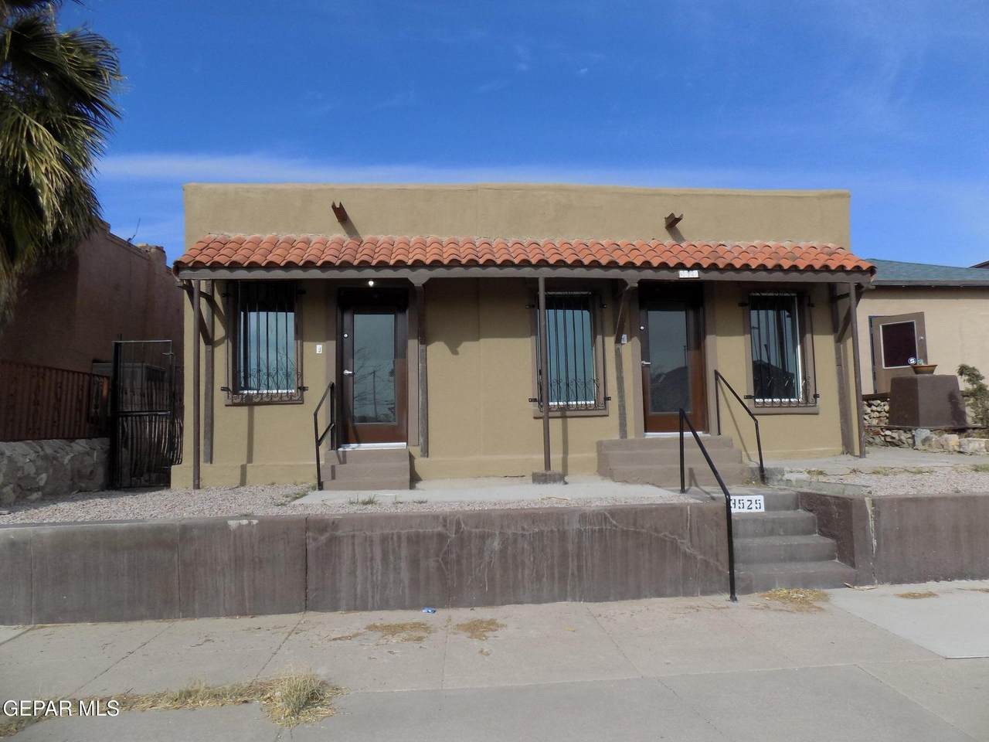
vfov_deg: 58.9
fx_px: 657
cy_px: 371
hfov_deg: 73.9
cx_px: 494
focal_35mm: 23
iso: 80
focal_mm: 4
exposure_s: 1/1000
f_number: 3.1
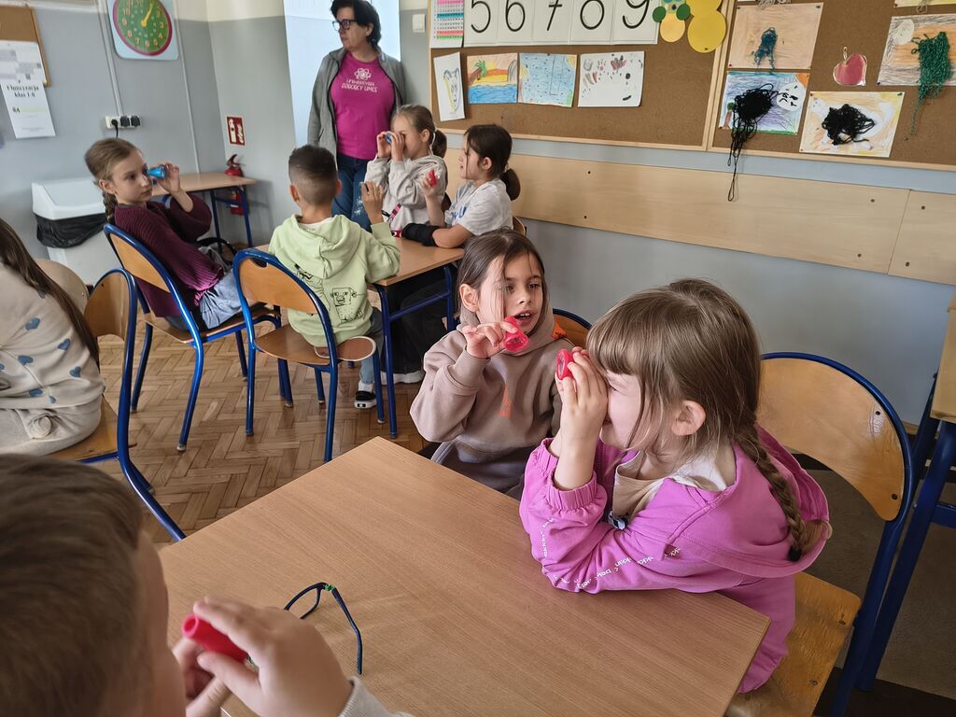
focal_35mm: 23
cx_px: 478
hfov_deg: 73.9
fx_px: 635
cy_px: 358
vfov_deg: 58.9
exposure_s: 1/50
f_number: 1.8
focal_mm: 5.56
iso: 1037
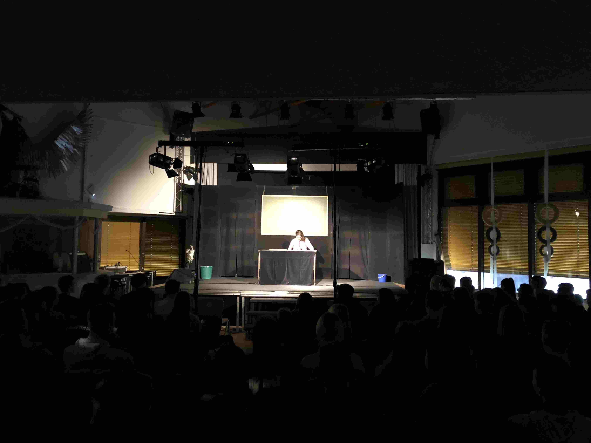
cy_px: 222
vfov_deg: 49.7
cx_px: 296
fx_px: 478
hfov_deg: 63.4
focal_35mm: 28
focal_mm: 4
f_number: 1.8
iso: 160
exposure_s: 1/4
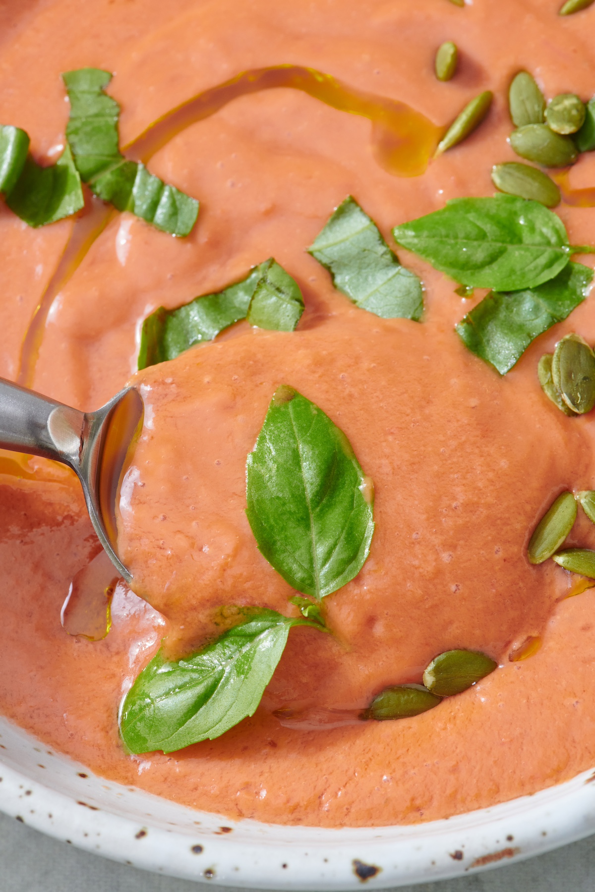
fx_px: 2603
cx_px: 298
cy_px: 446
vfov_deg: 19.5
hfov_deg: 13.0
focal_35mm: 105
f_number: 16
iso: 400
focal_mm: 105
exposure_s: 1/200
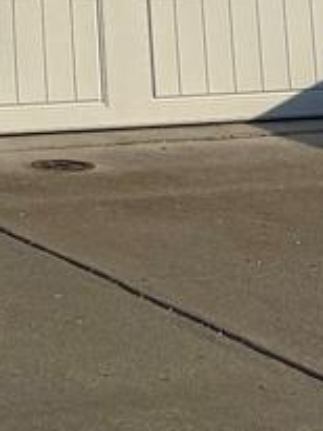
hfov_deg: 7.8
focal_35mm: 180
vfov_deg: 8.5
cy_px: -1018
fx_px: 2237
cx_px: -388
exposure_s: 1/5814
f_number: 1.78
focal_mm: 6.76
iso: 80
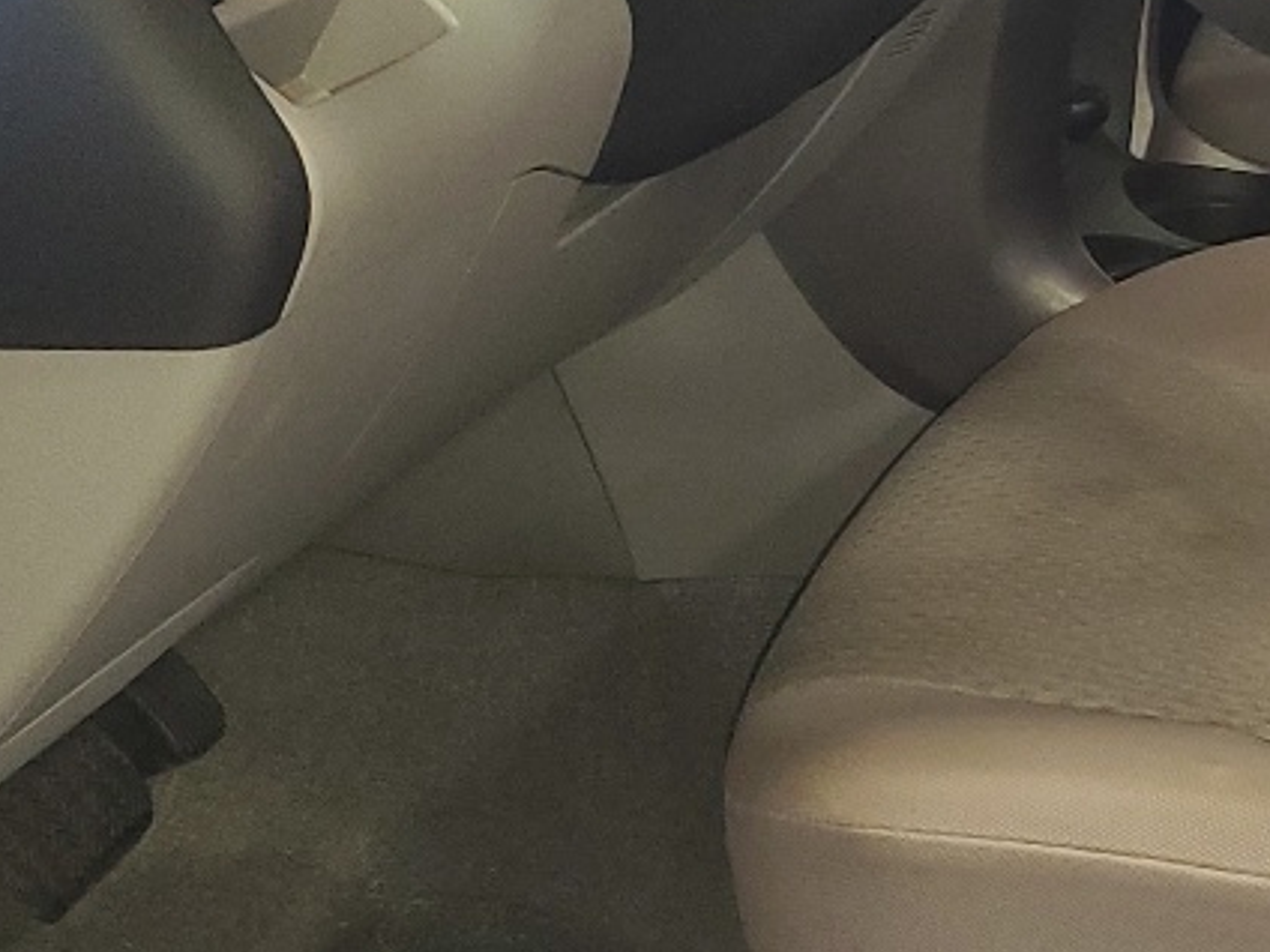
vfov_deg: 15.0
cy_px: 219
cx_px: 1848
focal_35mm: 98
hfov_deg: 18.1
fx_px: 3595
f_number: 1.5
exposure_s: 1/40
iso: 100
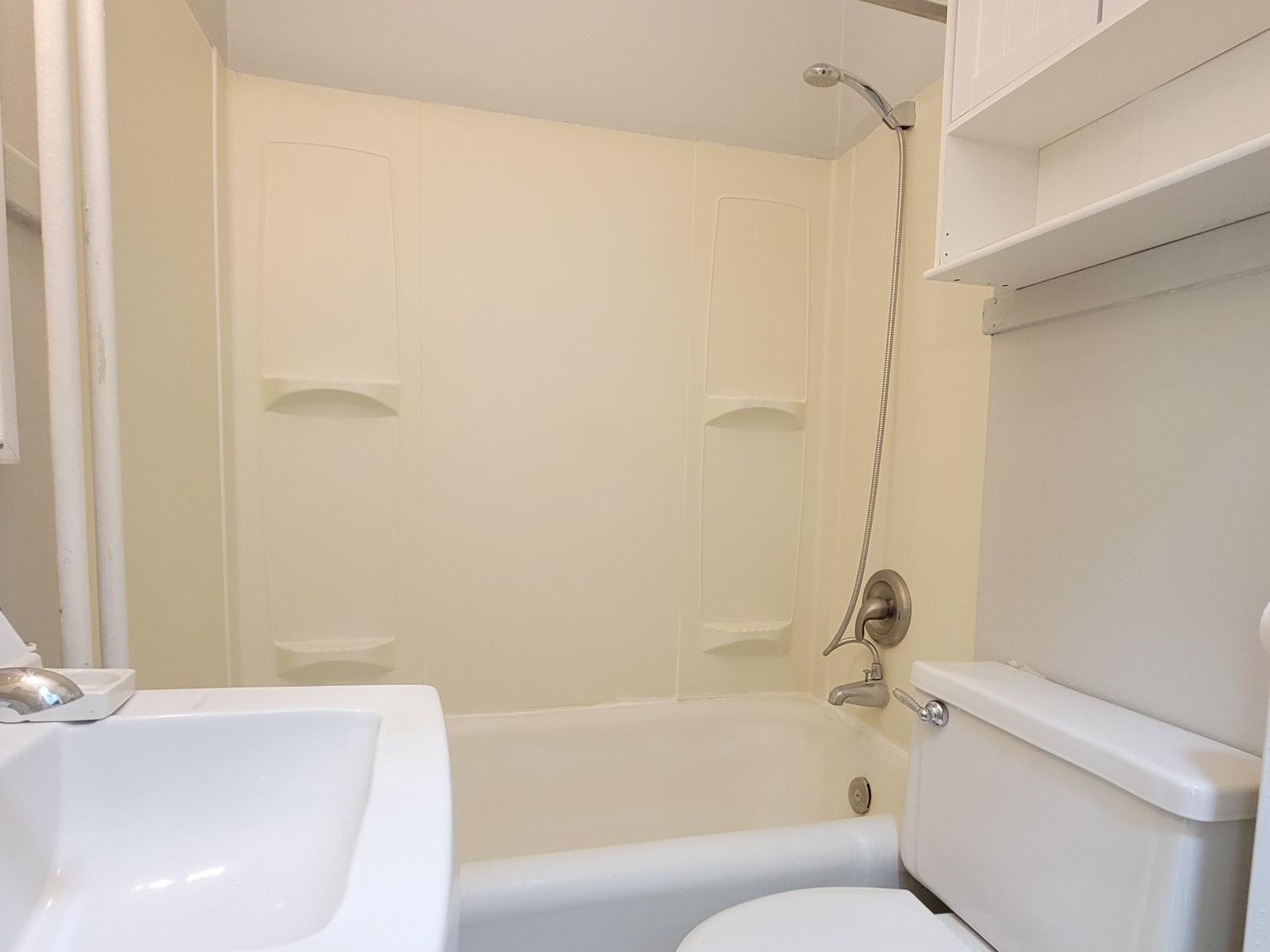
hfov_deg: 87.7
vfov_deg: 71.4
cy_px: 522
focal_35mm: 18
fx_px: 660
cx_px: 651
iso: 400
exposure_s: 1/30
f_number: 2.2
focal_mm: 2.2
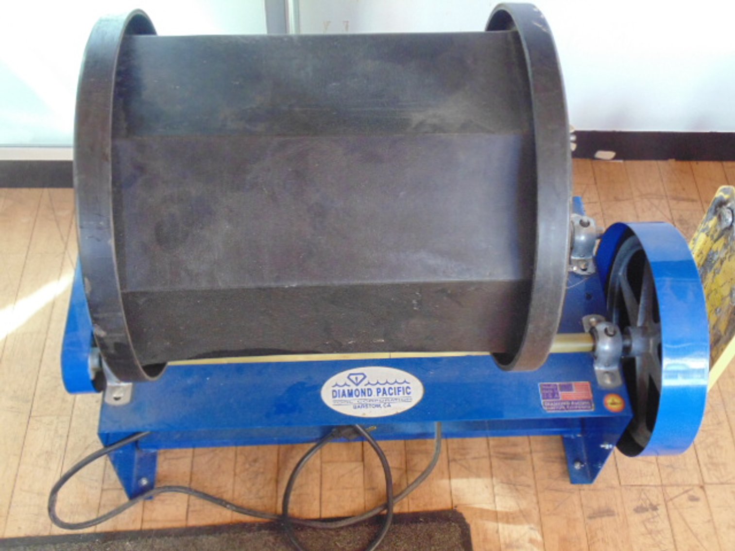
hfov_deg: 45.8
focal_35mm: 41
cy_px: 276
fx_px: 871
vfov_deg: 35.1
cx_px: 368
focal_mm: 7.4
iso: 400
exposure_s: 1/20
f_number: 3.6
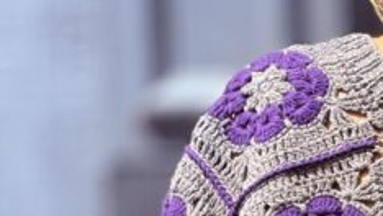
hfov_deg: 4.8
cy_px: 327
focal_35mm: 447
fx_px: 4543
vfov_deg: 2.7
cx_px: 422
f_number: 2.8
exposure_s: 1/644
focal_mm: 15.66
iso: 50
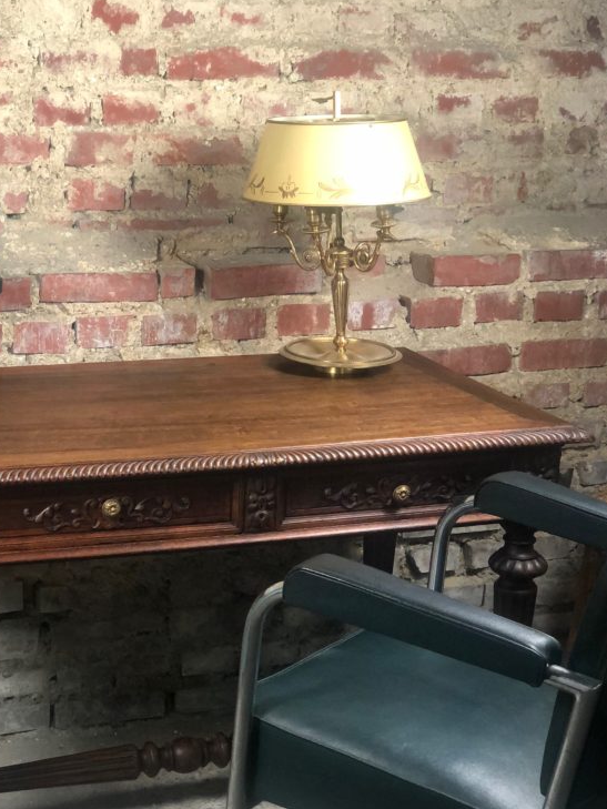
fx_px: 1706
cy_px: 455
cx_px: 198
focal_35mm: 73
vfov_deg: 26.7
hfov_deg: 20.1
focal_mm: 6
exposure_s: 1/25
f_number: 2.4
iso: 125
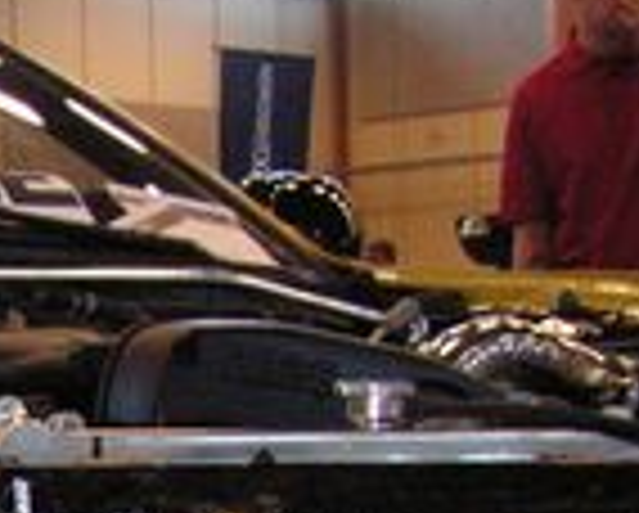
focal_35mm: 158
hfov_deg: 11.4
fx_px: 2992
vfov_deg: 9.4
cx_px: -477
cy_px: 904
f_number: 3.2
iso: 160
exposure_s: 1/40
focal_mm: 6
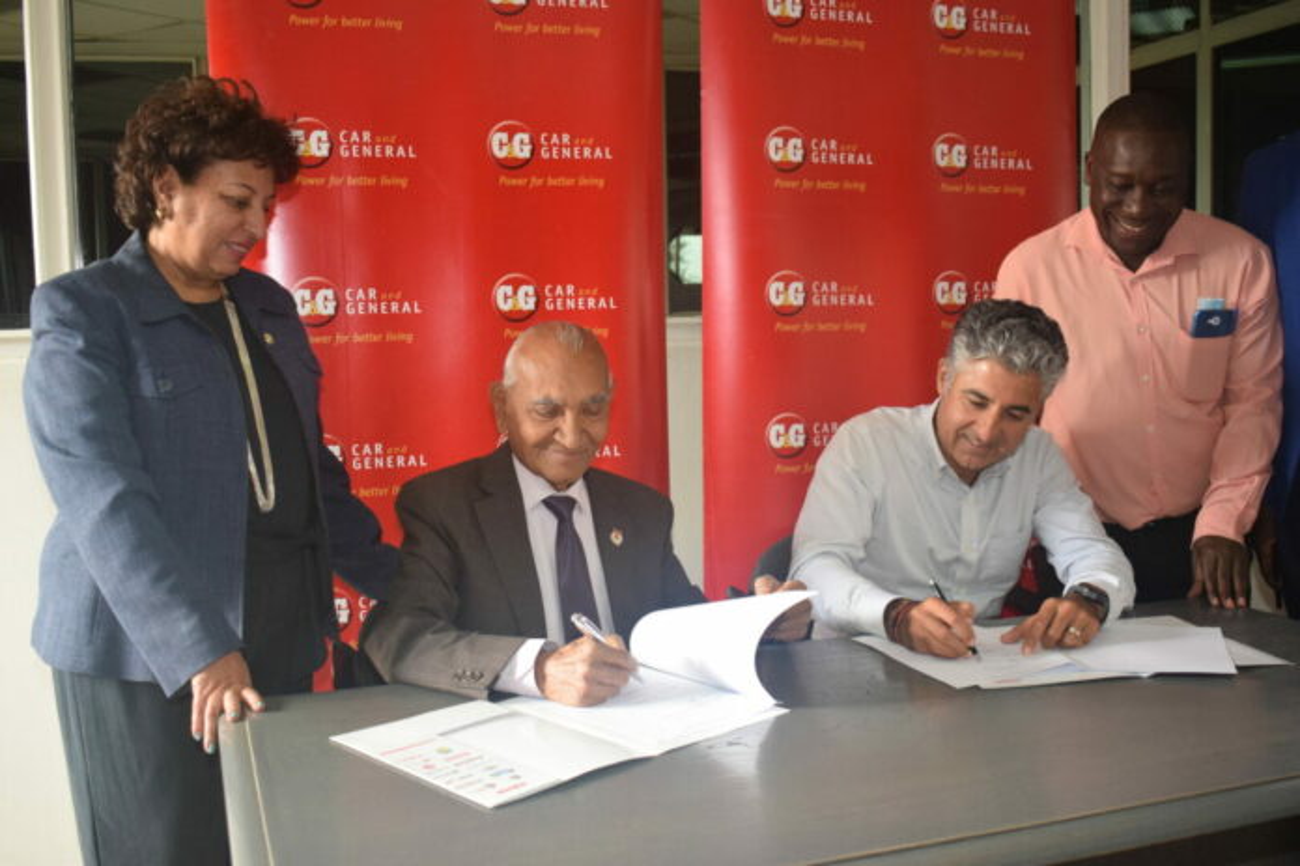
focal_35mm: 36
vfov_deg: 36.9
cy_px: 433
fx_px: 1300
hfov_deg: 53.1
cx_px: 650
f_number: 4
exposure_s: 1/60
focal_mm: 24
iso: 1400
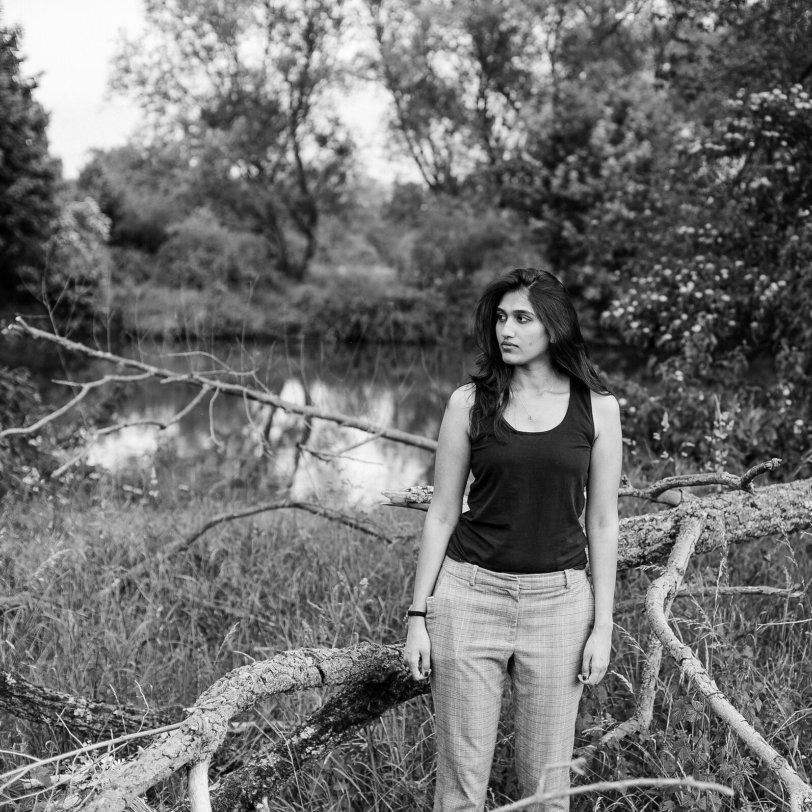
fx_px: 1698
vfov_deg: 26.9
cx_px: 513
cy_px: 406
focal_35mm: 64
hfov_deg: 26.8
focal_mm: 50
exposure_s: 1/50
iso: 80
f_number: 2.8
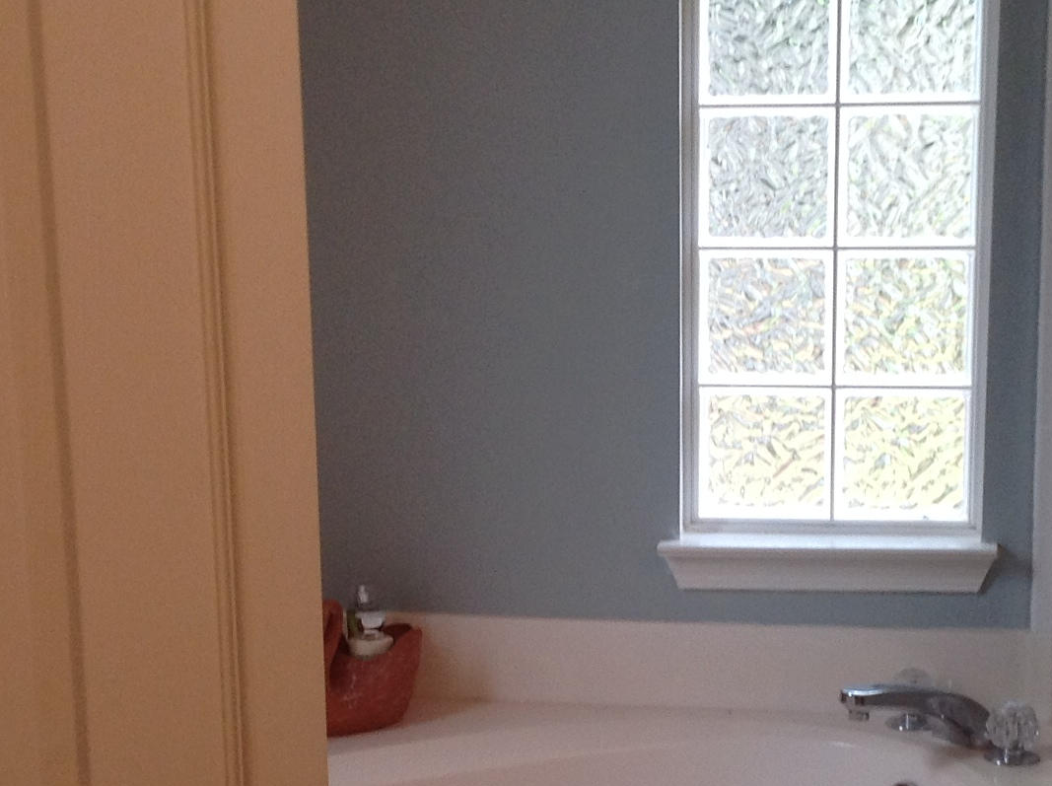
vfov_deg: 17.2
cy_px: 600
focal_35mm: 85
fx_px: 2579
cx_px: 647
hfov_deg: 23.0
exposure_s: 1/60
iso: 80
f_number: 2.4
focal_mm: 4.28
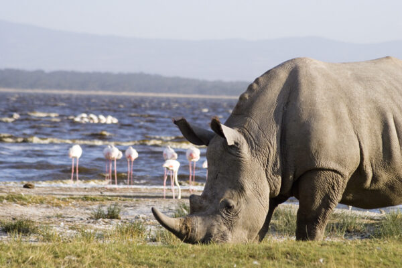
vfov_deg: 4.8
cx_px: 201
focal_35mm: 285
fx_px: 3182
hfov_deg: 7.2
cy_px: 134
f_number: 7.1
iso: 400
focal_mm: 190
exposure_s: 1/800
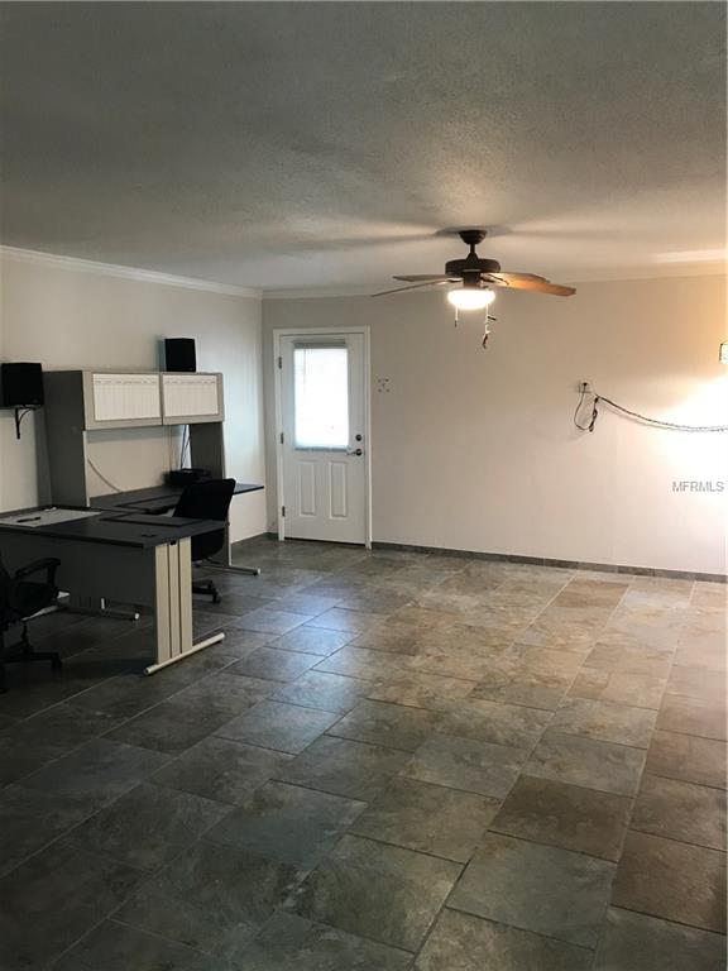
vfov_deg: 63.4
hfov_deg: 49.7
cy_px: 486
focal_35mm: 28
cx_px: 364
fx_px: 785
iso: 50
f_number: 1.8
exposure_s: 1/15
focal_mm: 3.99
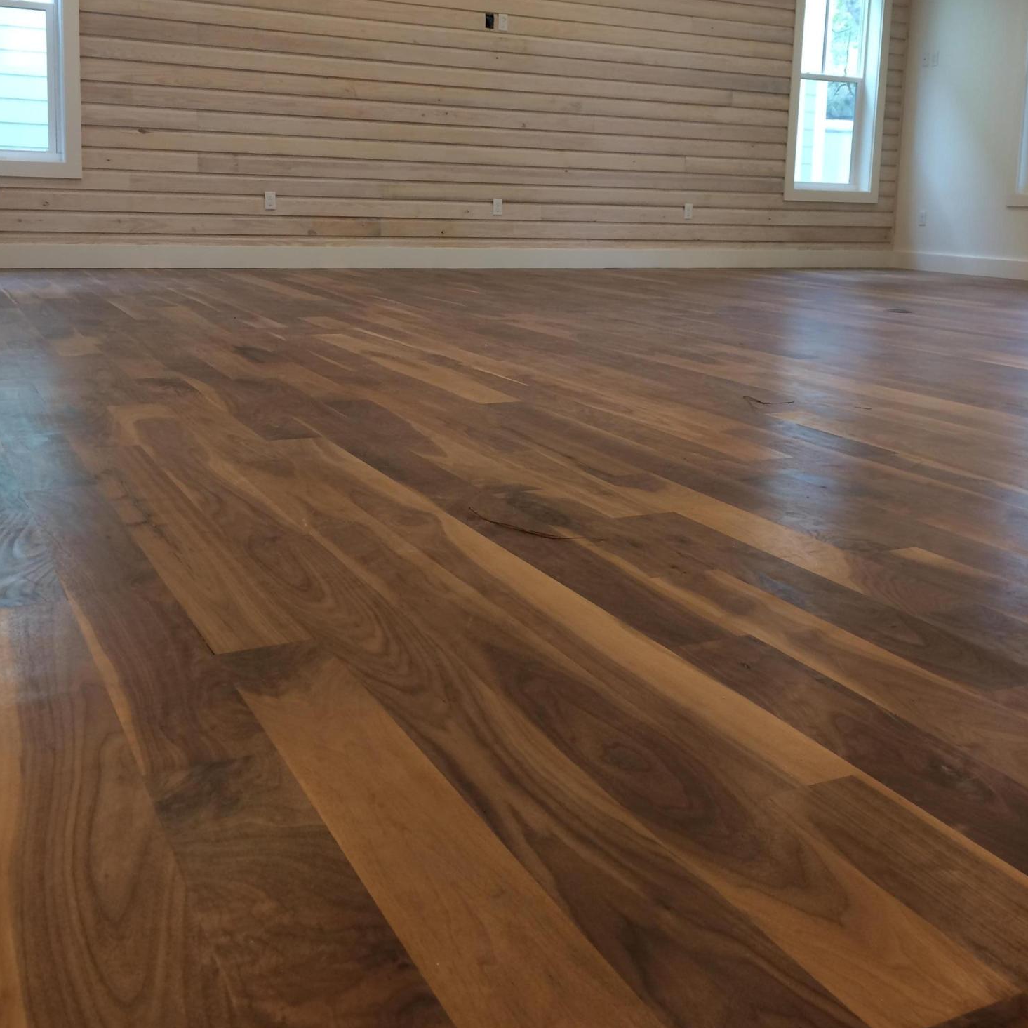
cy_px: 340
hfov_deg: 47.2
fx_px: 1176
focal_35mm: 35
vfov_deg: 46.5
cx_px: 512
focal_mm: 4.15
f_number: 2.2
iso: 50
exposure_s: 1/30
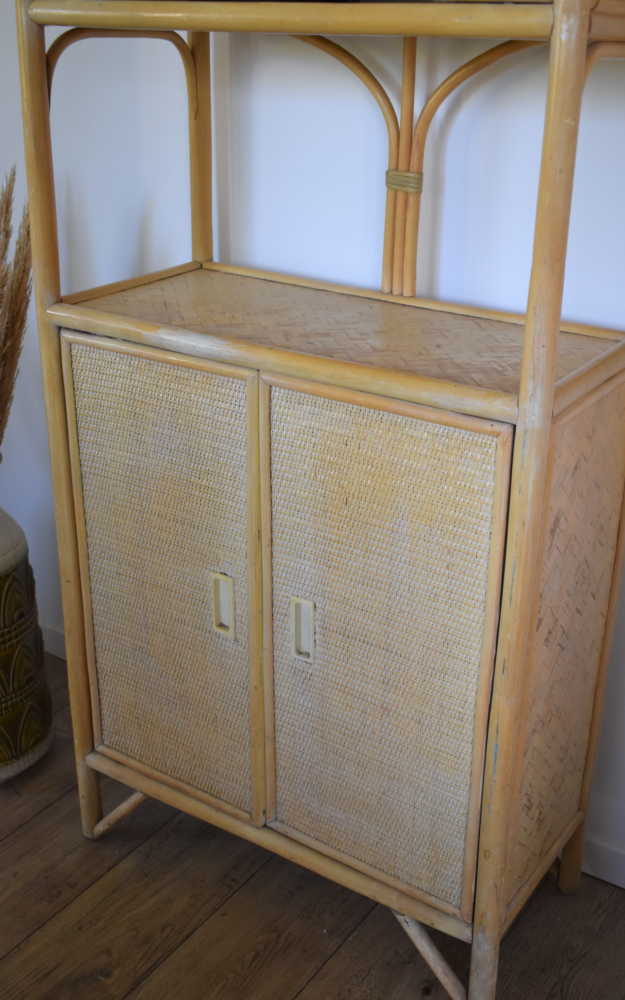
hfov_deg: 30.9
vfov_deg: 47.7
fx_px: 1131
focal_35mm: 42
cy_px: 502
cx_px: 332
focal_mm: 27
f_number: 4
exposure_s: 1/125
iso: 900
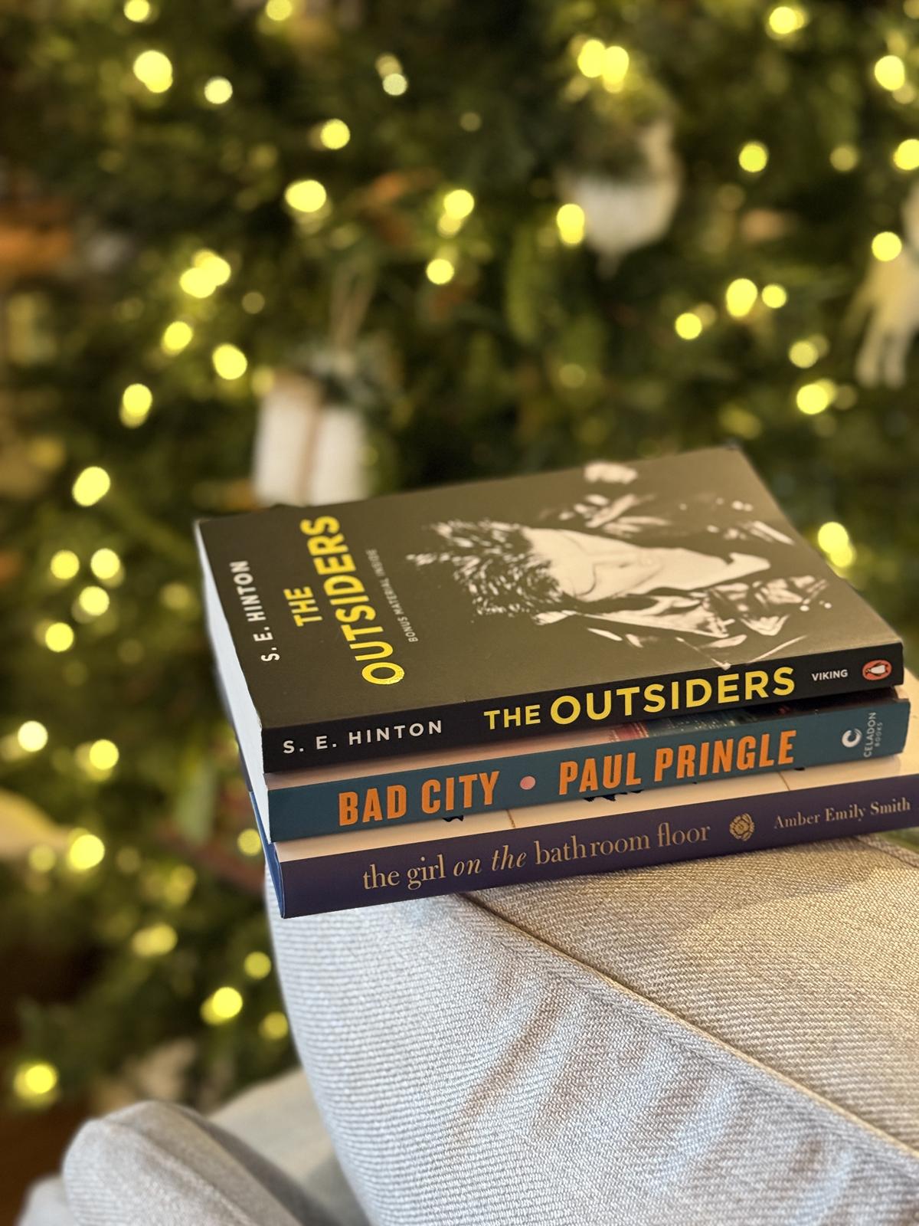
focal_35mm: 48
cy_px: 613
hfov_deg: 30.3
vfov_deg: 39.7
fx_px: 1699
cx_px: 460
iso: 500
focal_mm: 6.76
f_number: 1.78
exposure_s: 1/30
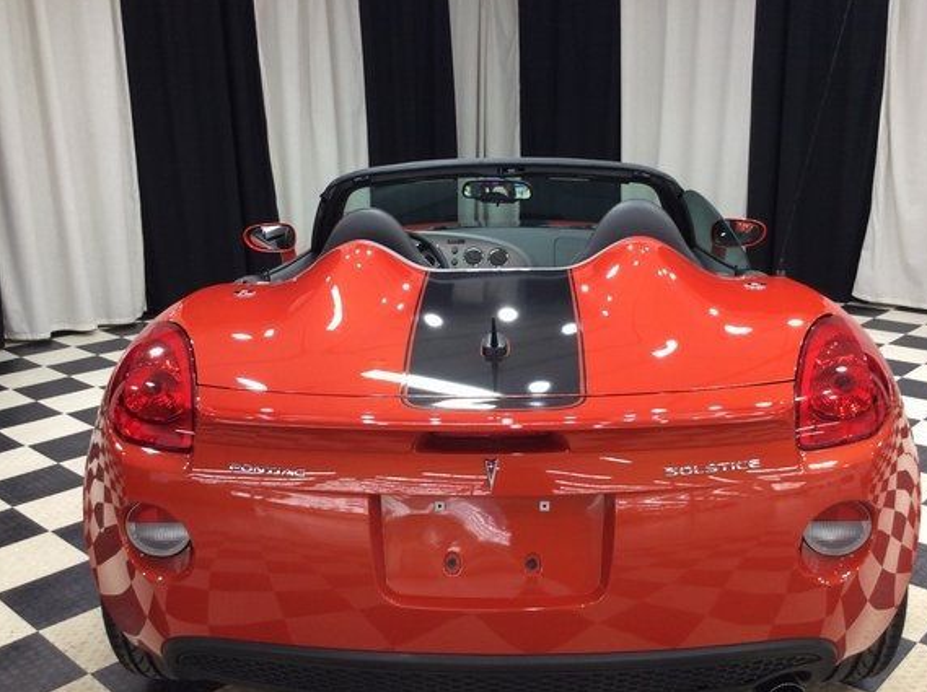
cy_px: 355
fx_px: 963
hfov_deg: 51.4
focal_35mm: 36
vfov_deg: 39.6
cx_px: 481
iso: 64
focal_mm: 3.3
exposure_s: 1/24
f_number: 2.4
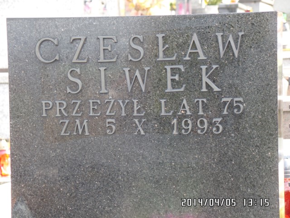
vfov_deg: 10.5
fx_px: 1181
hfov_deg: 14.0
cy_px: 109
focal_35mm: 141
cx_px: 145
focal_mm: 25.2
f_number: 4.2
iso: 100
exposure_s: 1/60
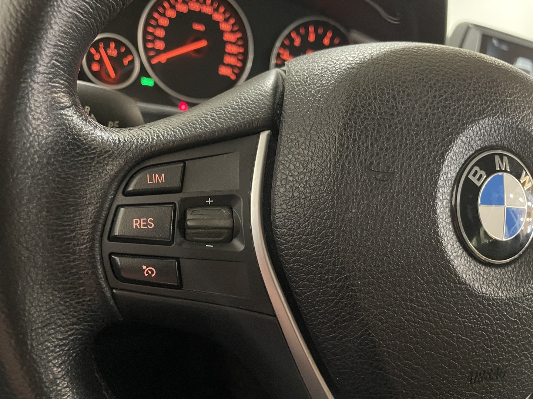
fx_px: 400
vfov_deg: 53.1
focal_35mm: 26
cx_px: 266
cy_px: 200
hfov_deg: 67.3
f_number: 1.6
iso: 640
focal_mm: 4.2
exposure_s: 1/25
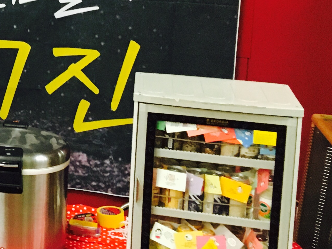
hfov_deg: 18.9
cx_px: -172
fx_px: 873
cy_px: -14
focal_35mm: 91
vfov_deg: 15.9
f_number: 2.2
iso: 200
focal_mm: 4.15
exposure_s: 1/24
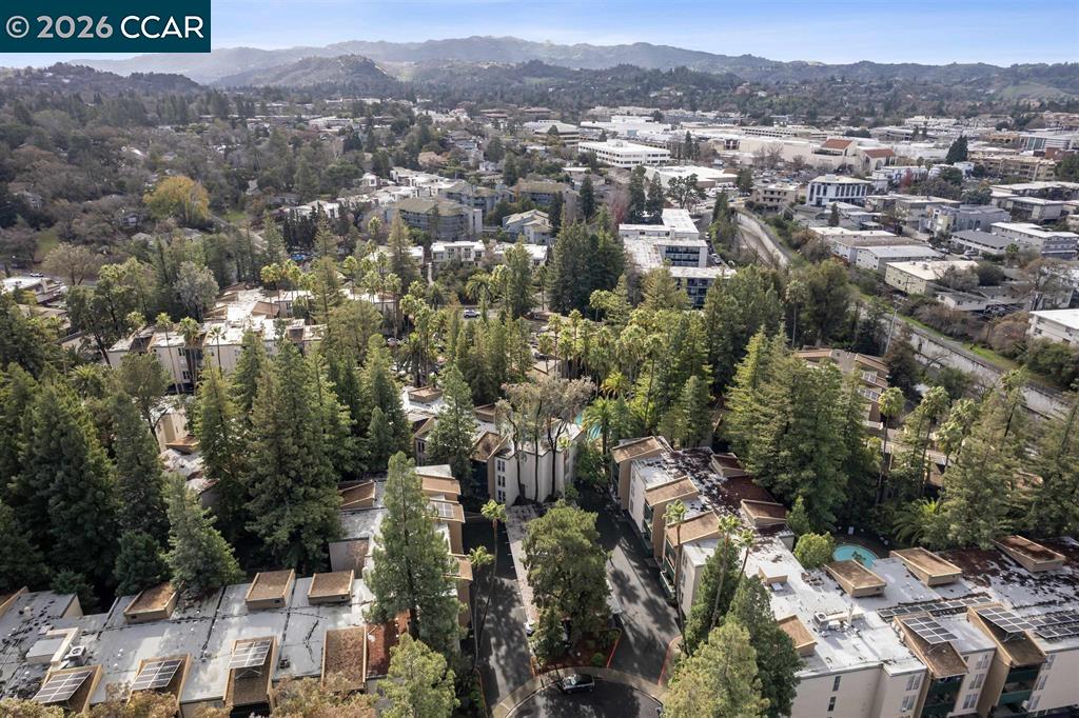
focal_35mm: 22
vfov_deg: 57.2
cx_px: 540
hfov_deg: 78.6
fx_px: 659
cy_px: 359
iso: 100
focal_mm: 8.38
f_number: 2.8
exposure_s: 1/180
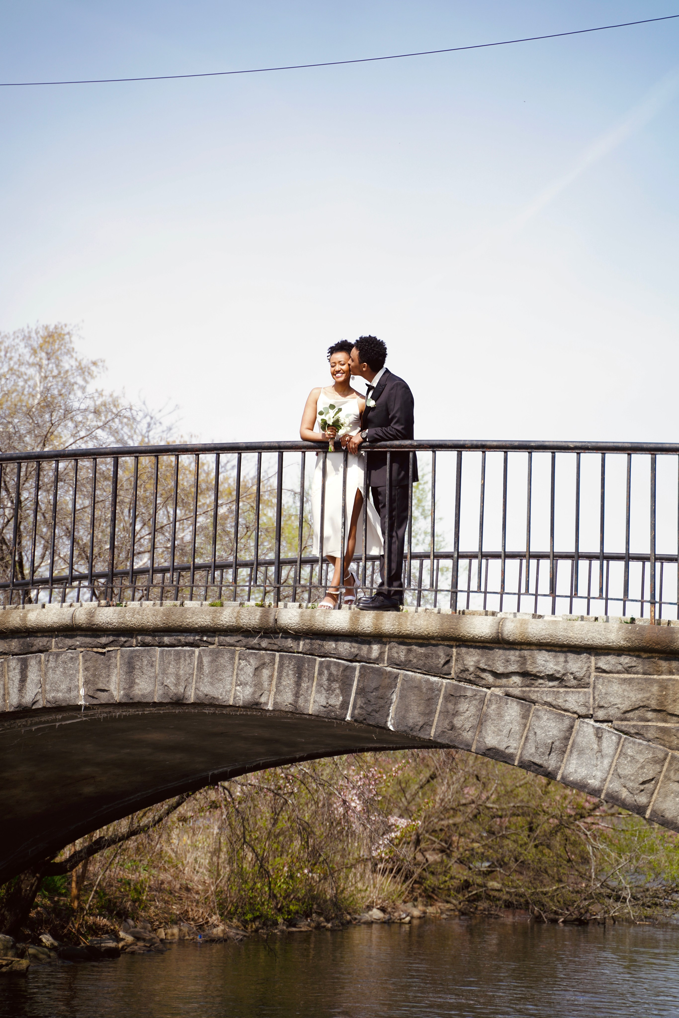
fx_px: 2121
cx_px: 340
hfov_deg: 18.2
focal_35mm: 75
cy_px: 509
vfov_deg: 27.0
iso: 160
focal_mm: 75
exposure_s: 1/1600
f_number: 2.8
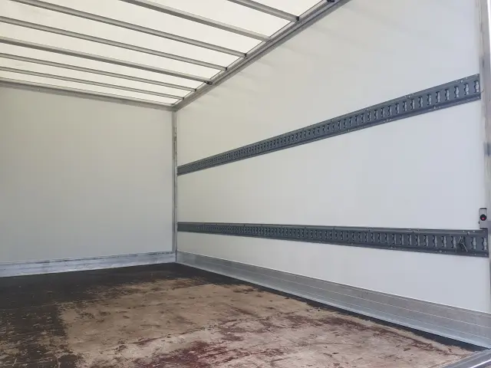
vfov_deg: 53.1
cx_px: 246
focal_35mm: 26
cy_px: 184
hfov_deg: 67.3
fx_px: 369
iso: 40
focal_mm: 4.2
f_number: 1.7
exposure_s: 1/295
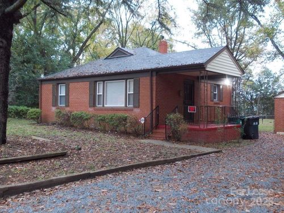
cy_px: 106
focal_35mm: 38
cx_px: 142
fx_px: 312
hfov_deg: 49.0
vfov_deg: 37.7
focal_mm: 5.3
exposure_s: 1/30
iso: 160
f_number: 3.1
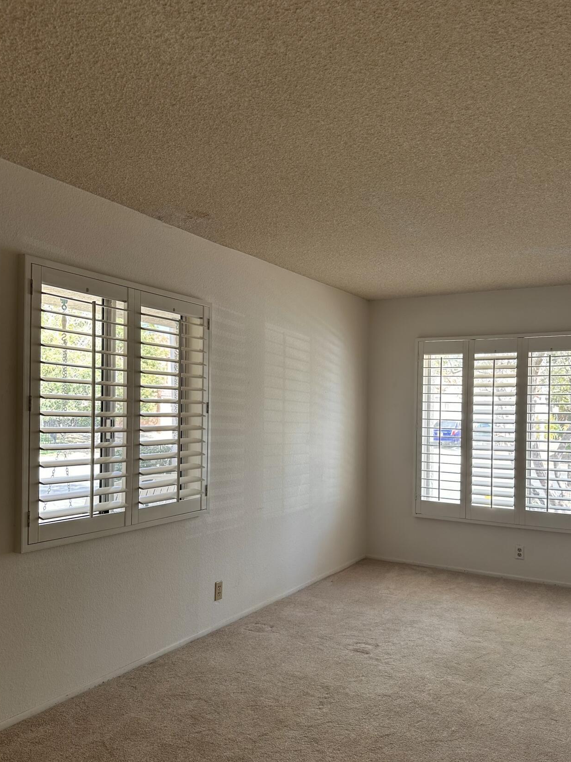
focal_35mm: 29
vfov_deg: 61.5
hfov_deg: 48.0
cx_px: 332
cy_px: 424
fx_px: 638
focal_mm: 6.86
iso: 100
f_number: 1.78
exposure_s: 1/166
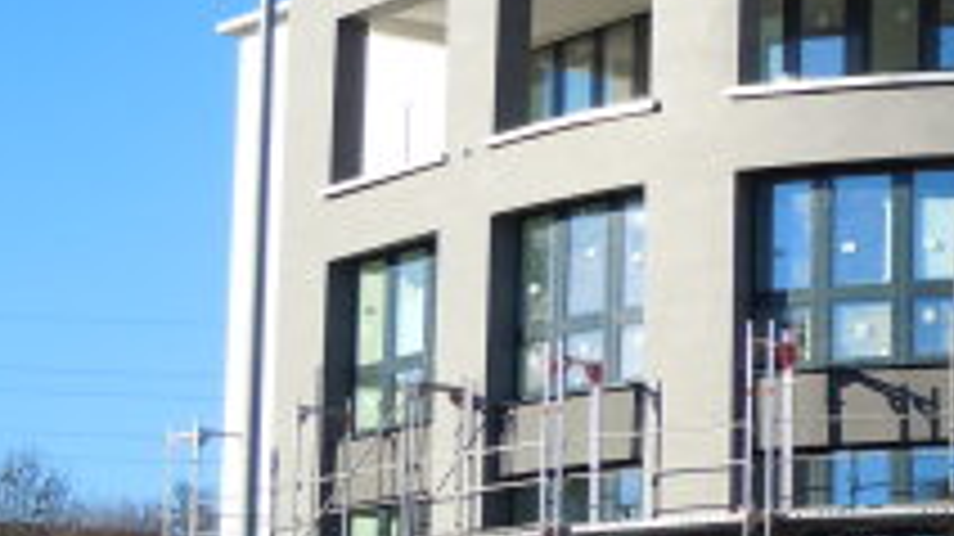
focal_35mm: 139
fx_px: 3514
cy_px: 293
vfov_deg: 8.7
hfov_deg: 14.7
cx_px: 1260
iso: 100
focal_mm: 8.1
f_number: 3.8
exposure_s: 1/640
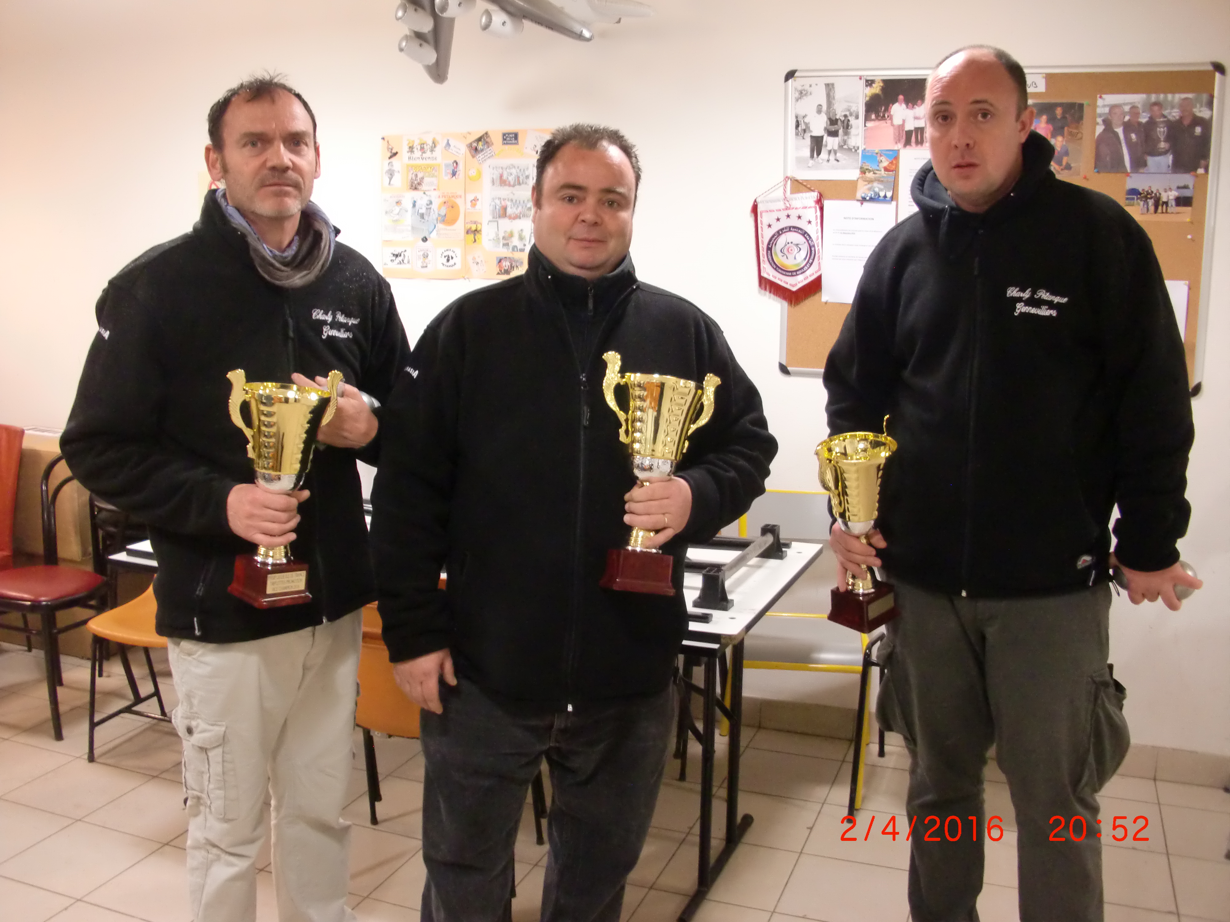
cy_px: 461
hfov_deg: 51.4
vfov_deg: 39.7
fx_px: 1279
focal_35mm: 36
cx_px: 615
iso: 400
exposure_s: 1/15
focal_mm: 6.3
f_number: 2.8
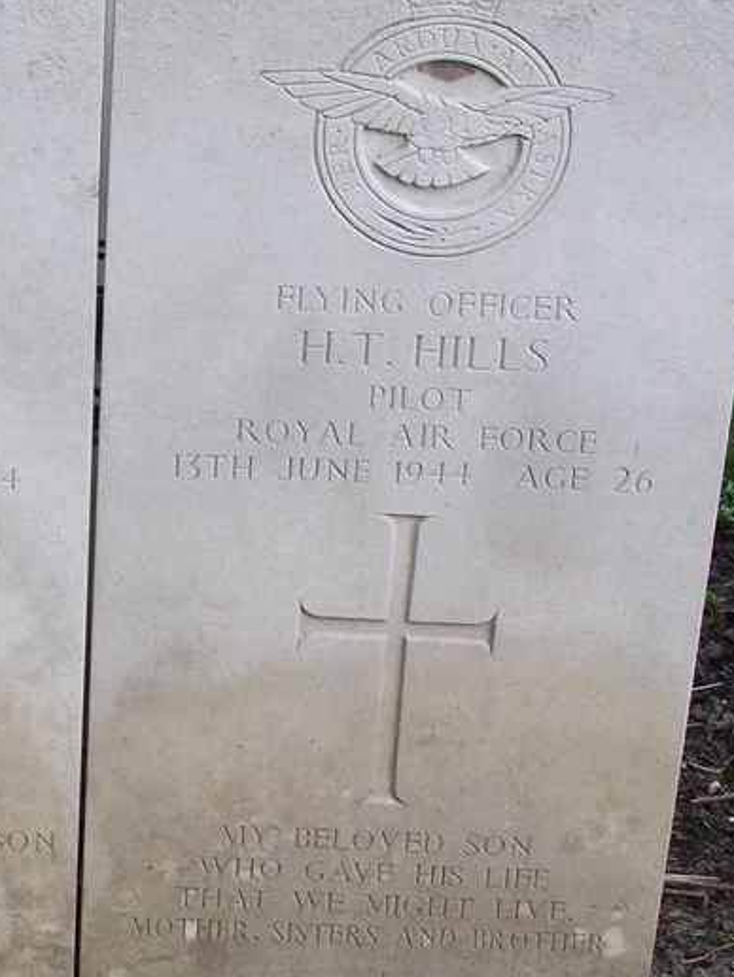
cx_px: 414
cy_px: 450
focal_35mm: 73
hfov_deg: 20.2
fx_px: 2063
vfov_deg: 26.7
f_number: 3.1
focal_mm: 9.8
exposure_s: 1/250
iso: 80
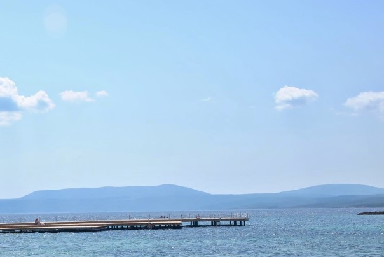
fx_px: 609
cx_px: 89
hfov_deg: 34.2
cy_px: 226
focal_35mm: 57
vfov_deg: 23.3
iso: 100
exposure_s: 1/320
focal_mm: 20
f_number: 9
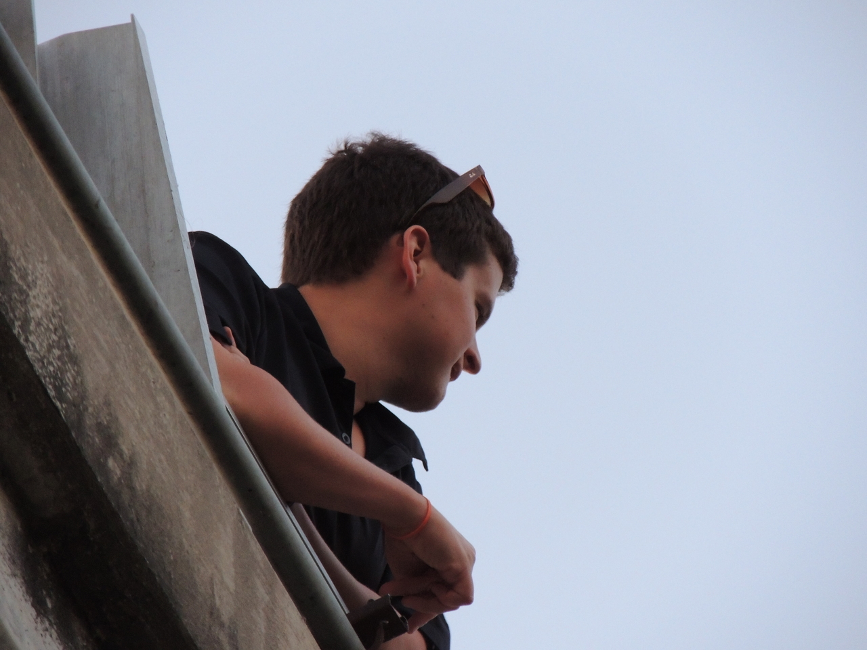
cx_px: 434
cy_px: 325
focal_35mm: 550
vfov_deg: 2.7
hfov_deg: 3.6
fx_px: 13775
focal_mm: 98.1
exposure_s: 1/40
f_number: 4.9
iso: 800
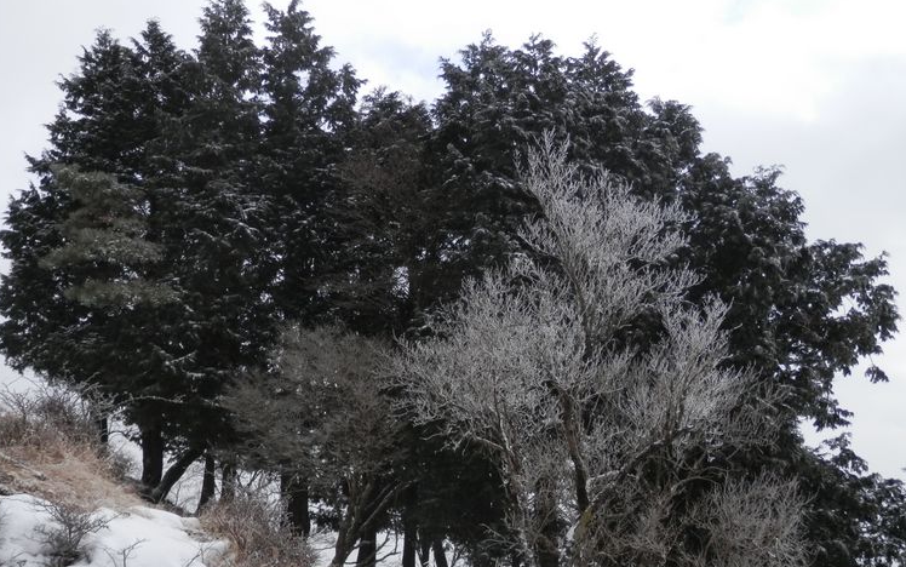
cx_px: 471
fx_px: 1260
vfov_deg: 25.3
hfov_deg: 39.6
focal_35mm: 51
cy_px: 320
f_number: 3.8
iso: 80
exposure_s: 1/640
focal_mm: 8
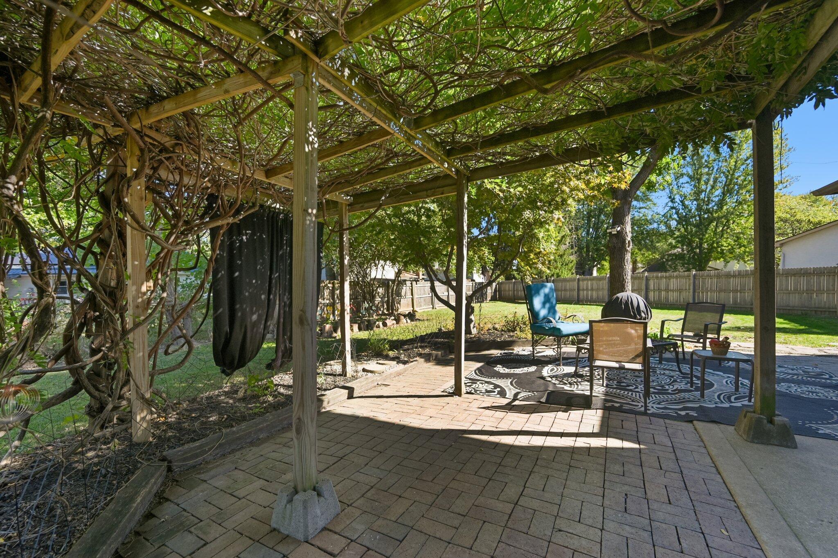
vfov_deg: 81.1
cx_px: 419
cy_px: 279
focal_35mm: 14
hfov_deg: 104.3
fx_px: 326
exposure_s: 1/250
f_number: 4
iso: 400
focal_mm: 14
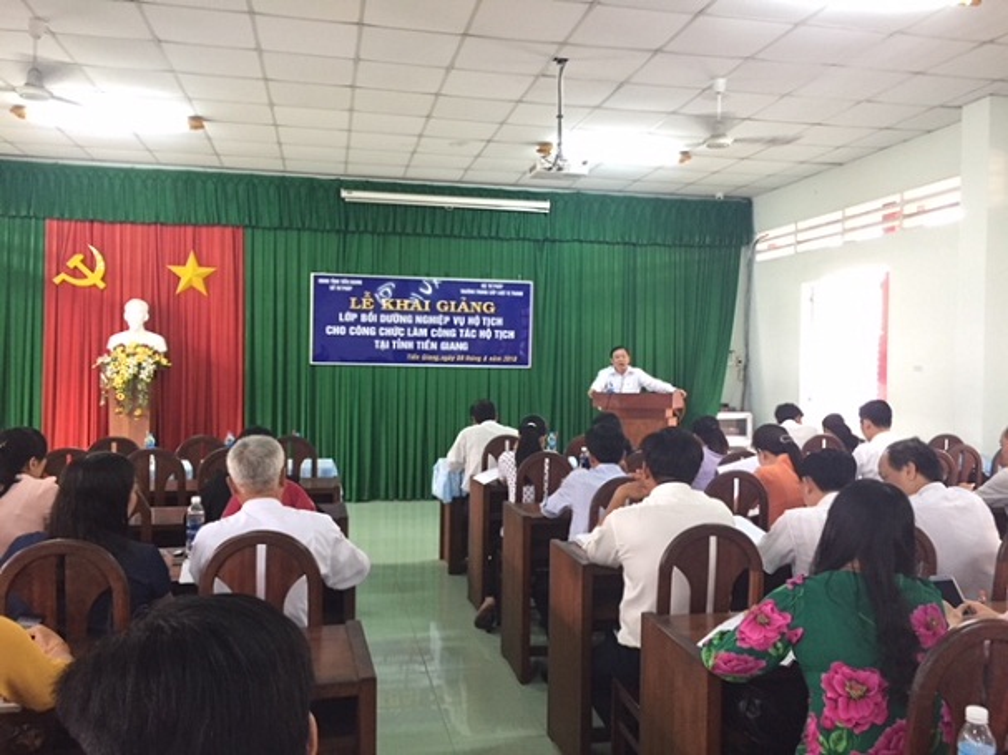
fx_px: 844
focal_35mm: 29
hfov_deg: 61.7
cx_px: 504
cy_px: 378
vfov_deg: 48.2
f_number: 2.2
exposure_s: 1/33
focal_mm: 4.15
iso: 200
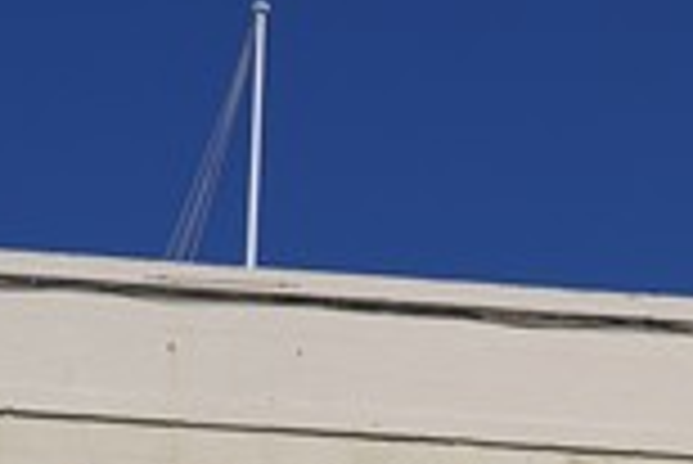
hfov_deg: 7.7
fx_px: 4952
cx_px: 1354
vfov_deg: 5.0
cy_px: 1617
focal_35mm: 257
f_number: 8
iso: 100
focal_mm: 33
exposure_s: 1/640
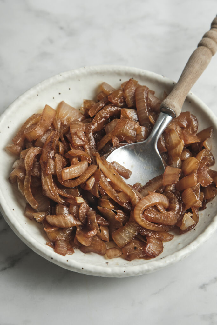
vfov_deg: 19.5
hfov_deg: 13.0
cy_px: 162
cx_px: 108
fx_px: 949
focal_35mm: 105
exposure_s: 1/250
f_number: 8
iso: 160
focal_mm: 70
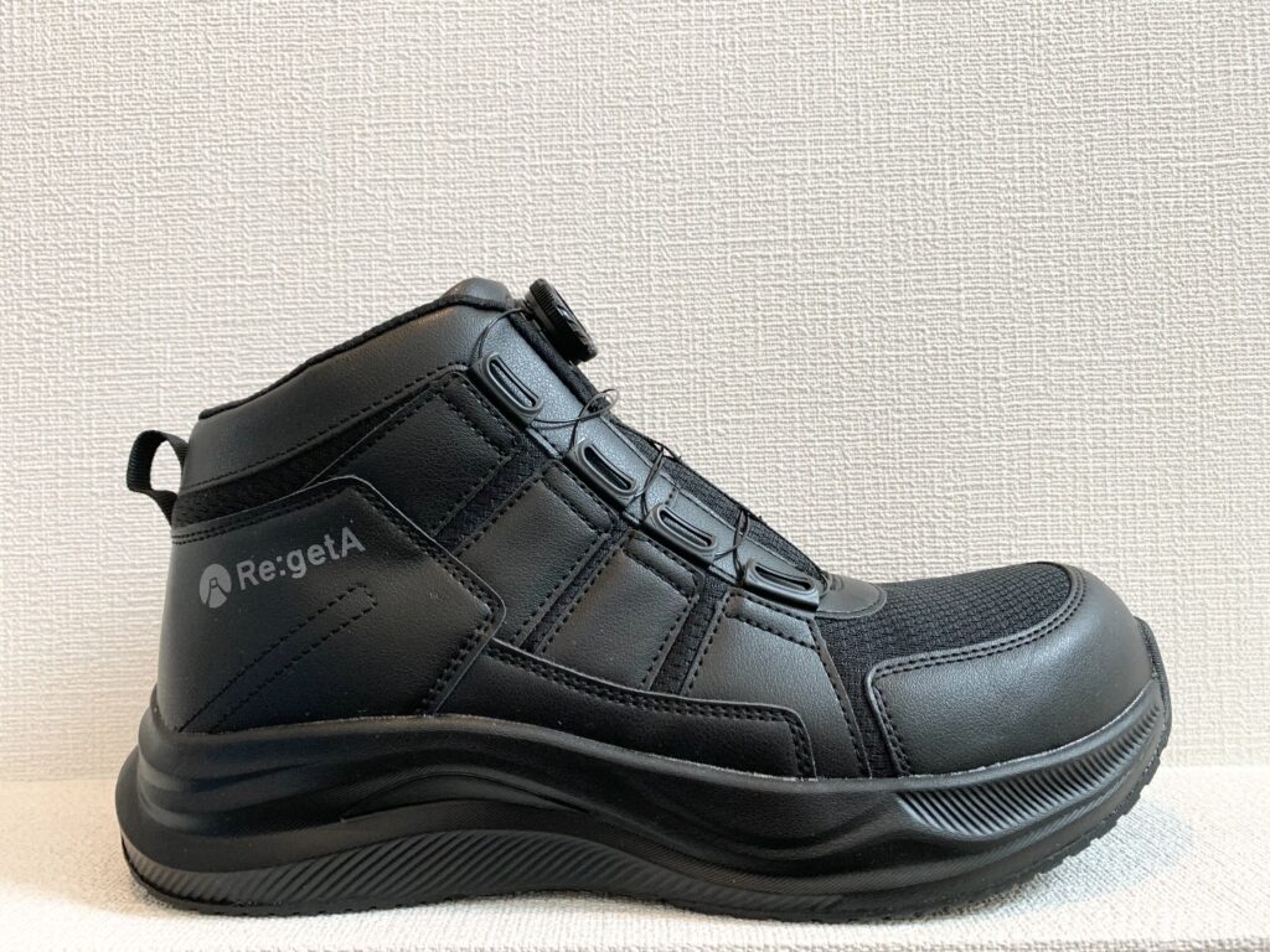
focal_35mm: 26
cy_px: 476
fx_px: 954
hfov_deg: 67.3
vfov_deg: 53.1
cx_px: 635
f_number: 1.8
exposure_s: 1/60
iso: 125
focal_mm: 4.25
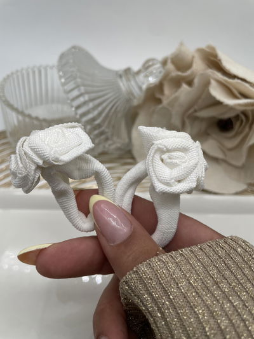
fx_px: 254
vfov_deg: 67.3
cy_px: 170
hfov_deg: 53.1
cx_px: 127
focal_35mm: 26
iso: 32
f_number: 1.6
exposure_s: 1/703
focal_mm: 4.2
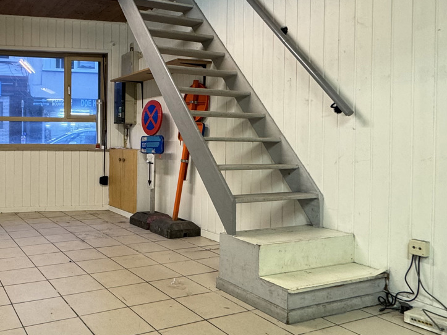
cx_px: 94
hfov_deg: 54.6
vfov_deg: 45.3
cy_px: 145
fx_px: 400
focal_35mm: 31
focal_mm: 2.22
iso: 200
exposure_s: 1/50
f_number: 2.2
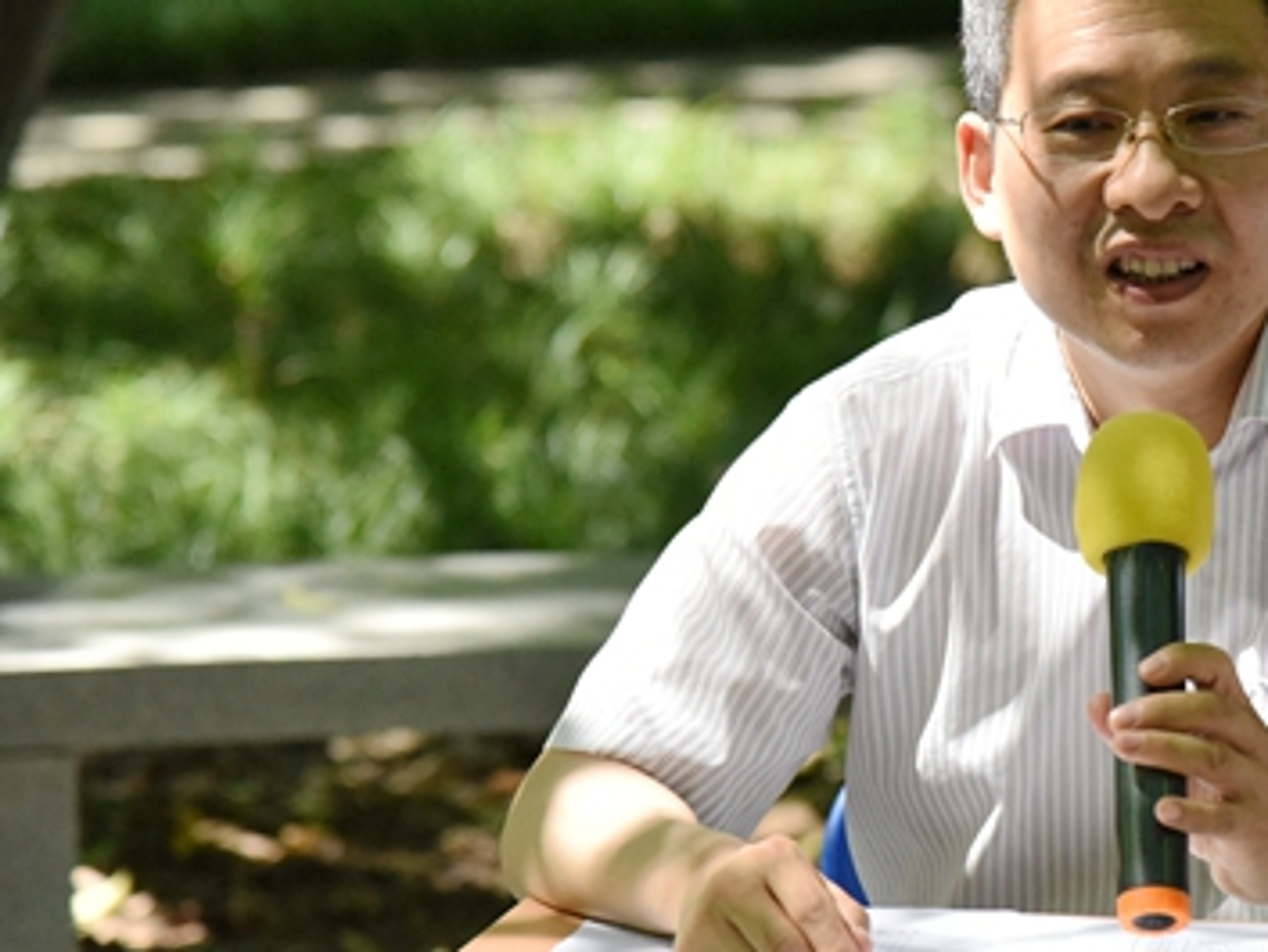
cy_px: 442
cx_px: 1045
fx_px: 7182
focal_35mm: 196
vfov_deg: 7.6
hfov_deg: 10.1
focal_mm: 120
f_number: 5
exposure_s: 1/5000
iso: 6400
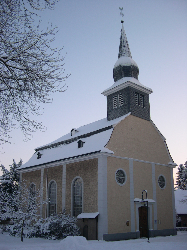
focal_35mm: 38
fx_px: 274
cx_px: 94
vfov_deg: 49.0
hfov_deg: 37.7
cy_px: 125
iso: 100
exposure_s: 1/206
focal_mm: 8
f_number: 2.8
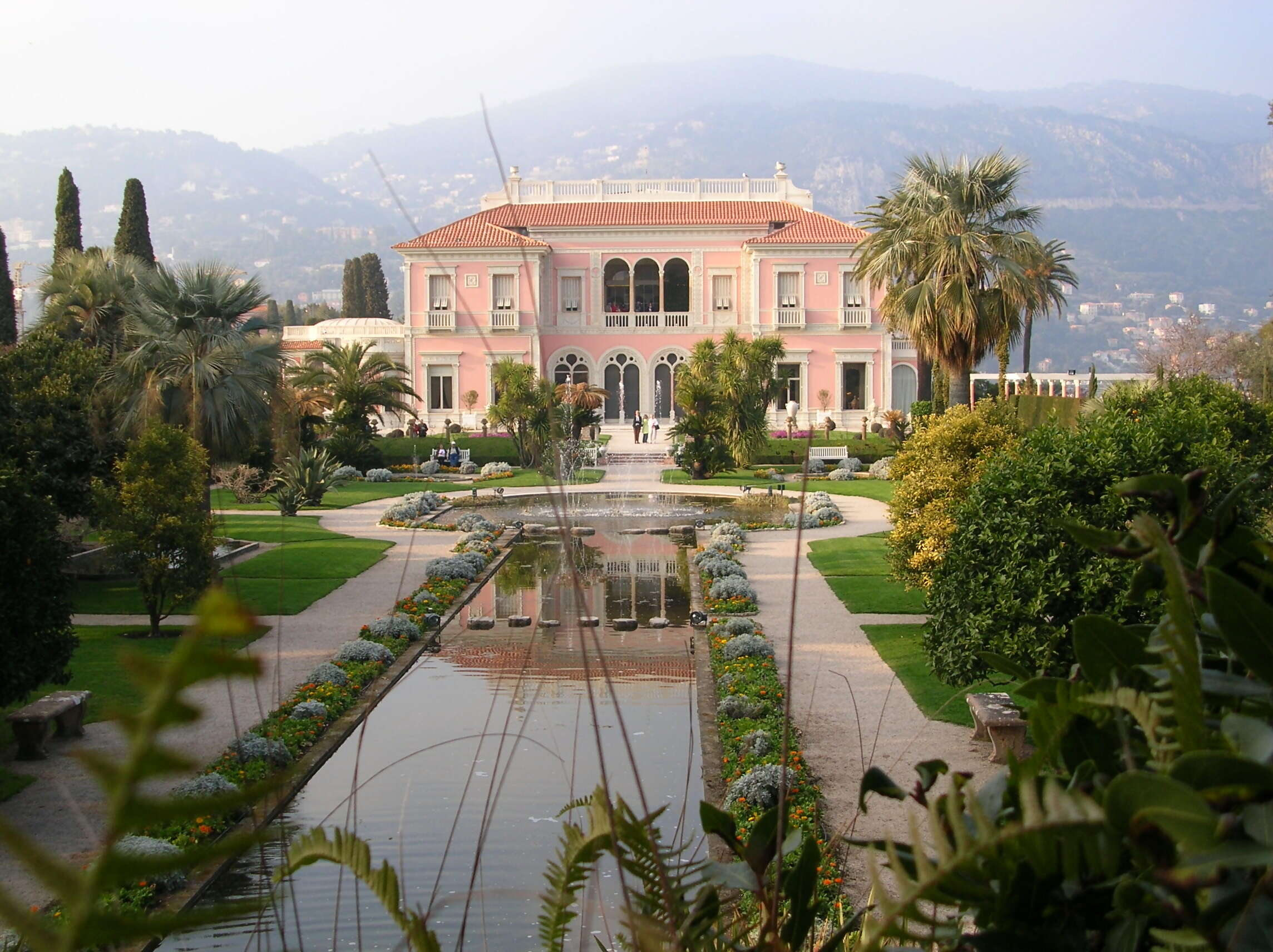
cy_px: 476
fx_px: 1764
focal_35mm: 48
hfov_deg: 39.7
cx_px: 636
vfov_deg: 30.2
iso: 50
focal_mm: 8
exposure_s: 1/235
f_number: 3.2
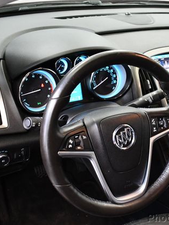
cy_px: 113
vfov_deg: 36.2
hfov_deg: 26.9
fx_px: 345
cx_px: 141
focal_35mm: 53
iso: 3200
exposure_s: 1/80
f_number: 3.5
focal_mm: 18
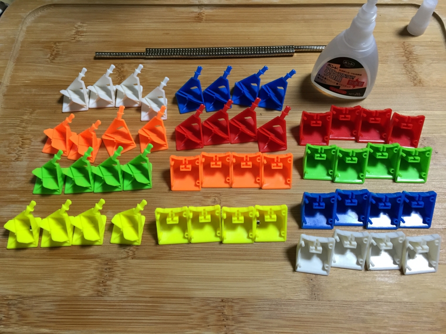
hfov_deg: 61.7
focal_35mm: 29
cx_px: 223
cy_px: 167
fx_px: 374
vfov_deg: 48.2
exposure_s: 1/30
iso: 100
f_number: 2.2
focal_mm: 4.15
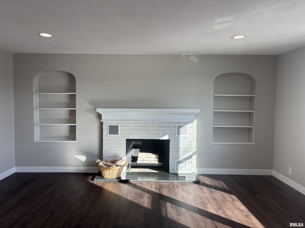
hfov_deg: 67.3
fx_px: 229
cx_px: 152
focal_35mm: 26
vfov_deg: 53.1
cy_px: 114
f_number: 1.6
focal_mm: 5.96
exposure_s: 1/252
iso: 50
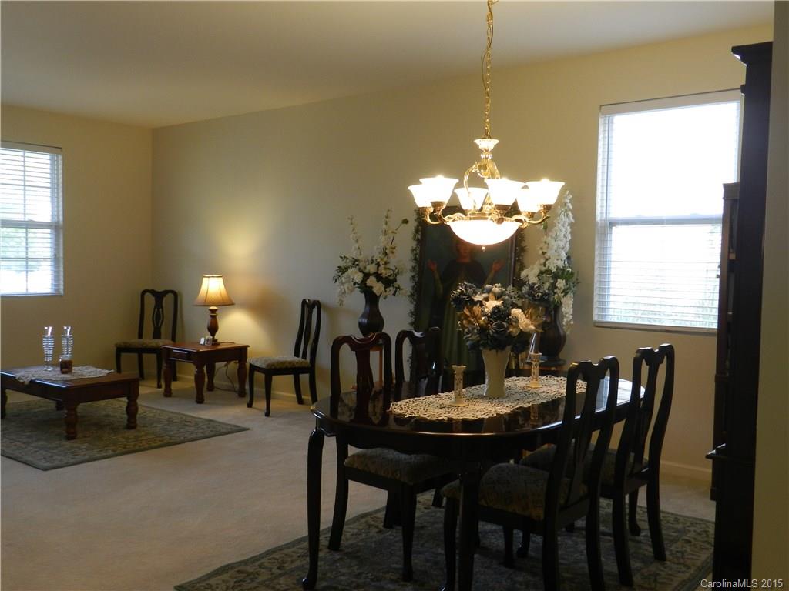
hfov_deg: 56.8
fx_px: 729
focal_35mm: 32
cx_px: 394
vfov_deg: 44.2
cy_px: 296
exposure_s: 1/30
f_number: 3.7
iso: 180
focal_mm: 5.6
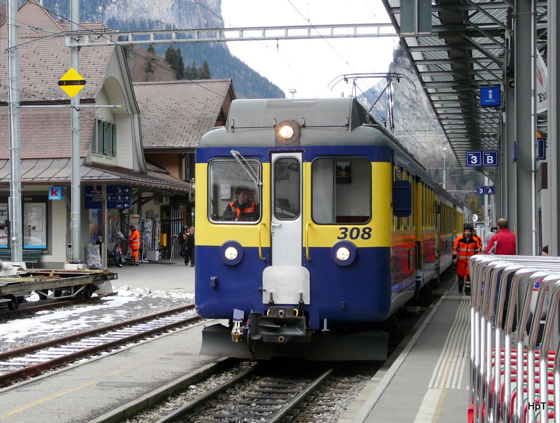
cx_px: 280
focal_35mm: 53
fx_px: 859
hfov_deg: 36.1
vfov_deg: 27.6
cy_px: 212
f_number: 4
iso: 100
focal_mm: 8.8
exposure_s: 1/250
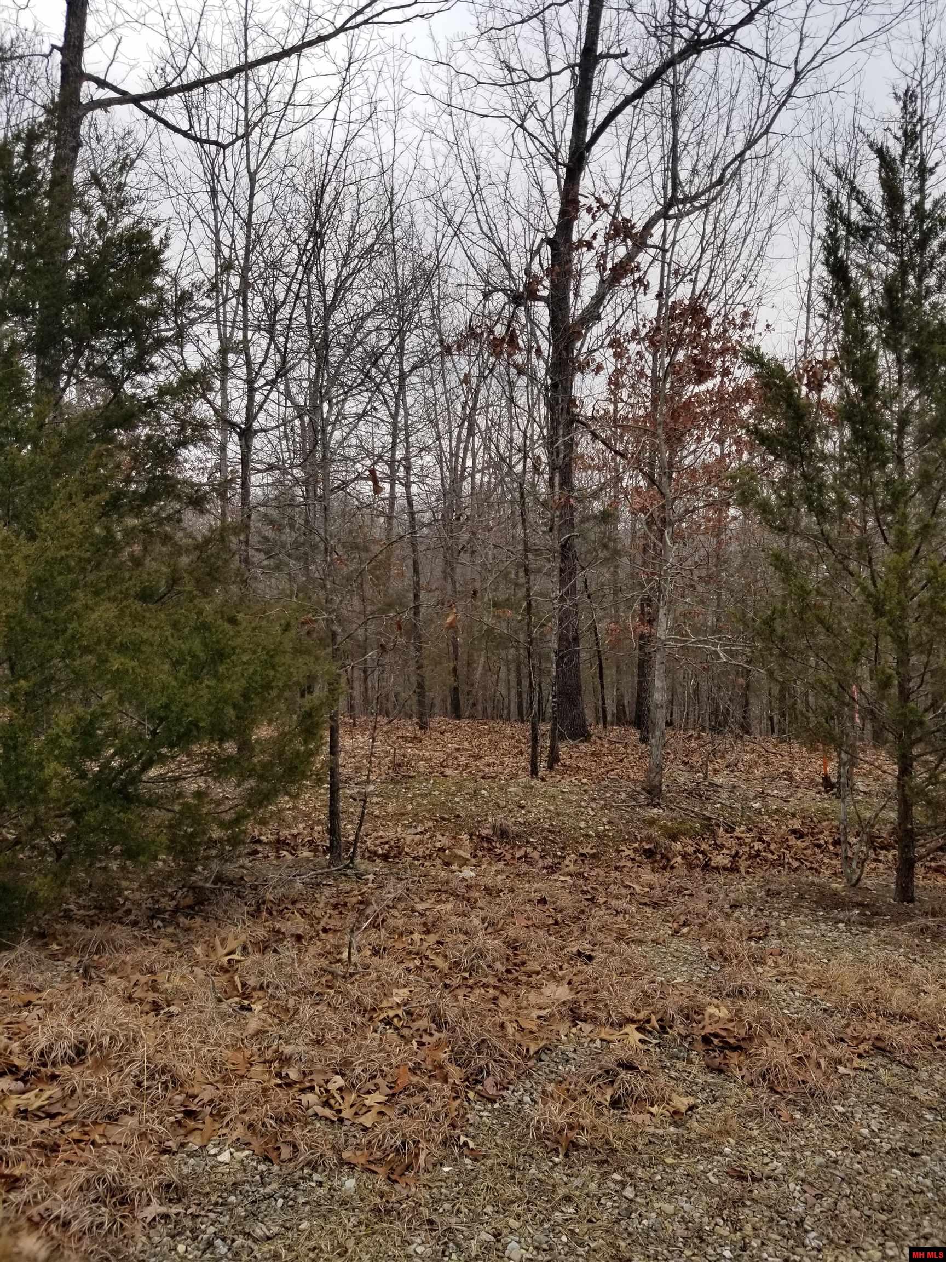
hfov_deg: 53.1
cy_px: 631
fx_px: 947
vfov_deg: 67.3
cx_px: 473
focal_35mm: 26
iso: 50
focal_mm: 4.25
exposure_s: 1/662
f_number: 1.7
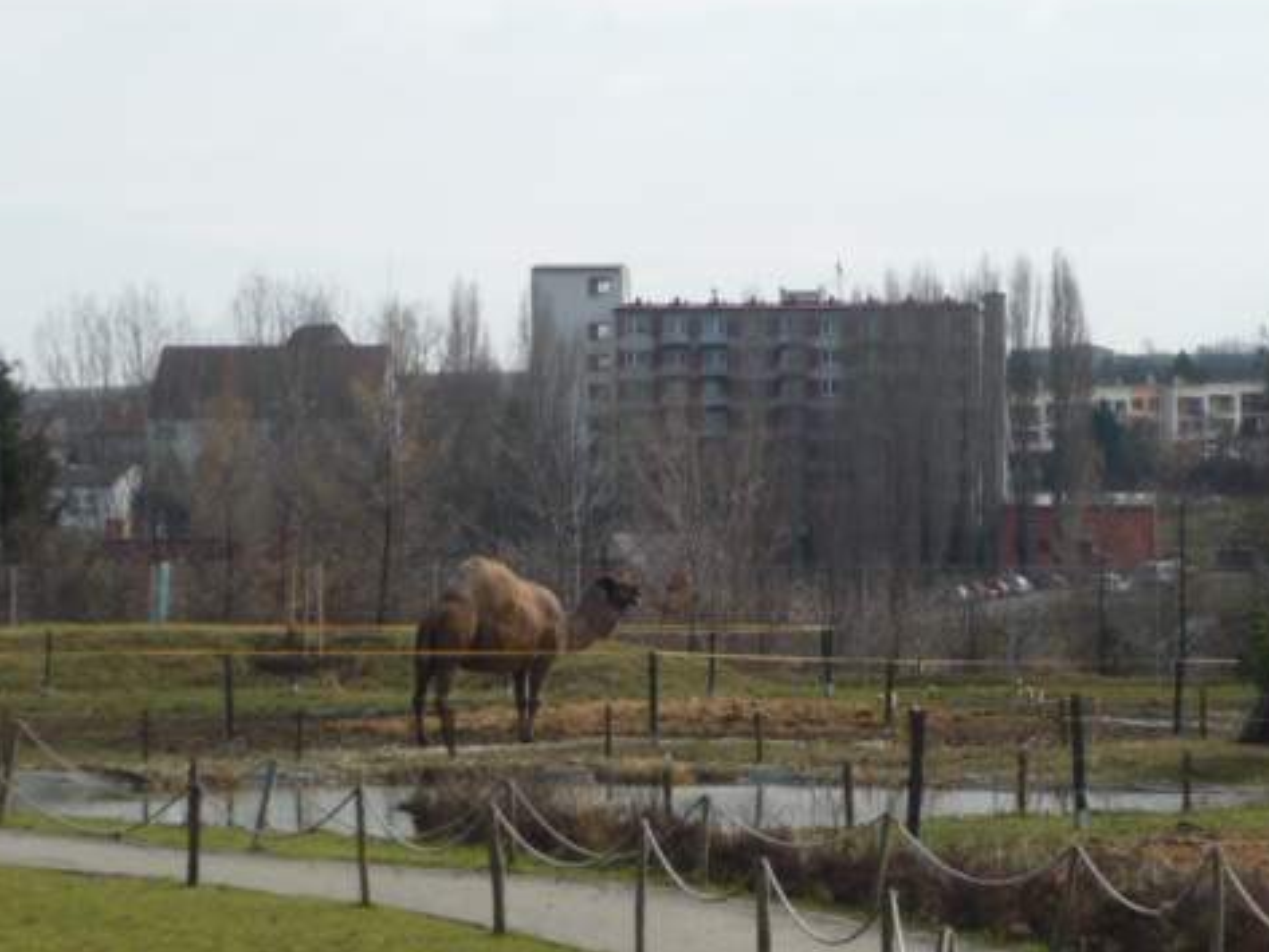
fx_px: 4364
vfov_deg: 12.5
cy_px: 526
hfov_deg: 16.5
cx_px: 706
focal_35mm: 119
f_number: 3.4
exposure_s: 1/800
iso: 100
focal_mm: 9.1
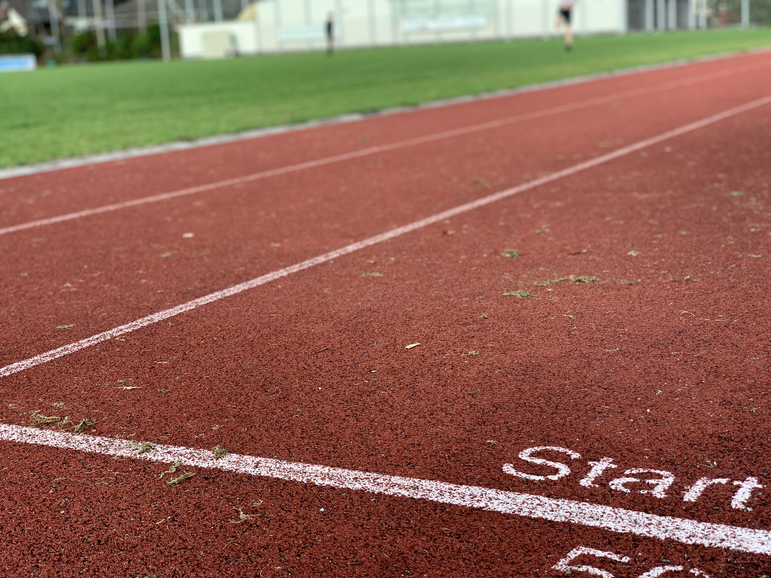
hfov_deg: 36.8
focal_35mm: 52
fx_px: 1158
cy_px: 289
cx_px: 386
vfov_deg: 28.0
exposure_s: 1/122
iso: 16
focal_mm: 6
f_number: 2.4
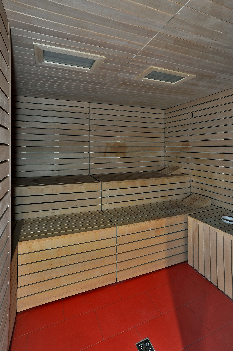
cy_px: 176
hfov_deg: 67.3
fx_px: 175
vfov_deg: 90.0
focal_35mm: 18
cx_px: 116
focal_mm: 18
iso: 200
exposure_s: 1
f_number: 13
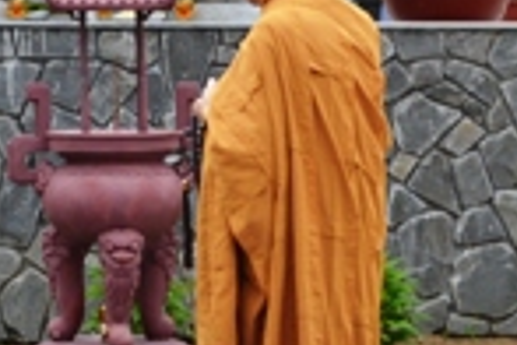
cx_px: 204
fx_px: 2068
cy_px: -42
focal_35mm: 144
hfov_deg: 14.2
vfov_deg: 9.4
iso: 110
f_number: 5.6
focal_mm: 22
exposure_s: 1/125
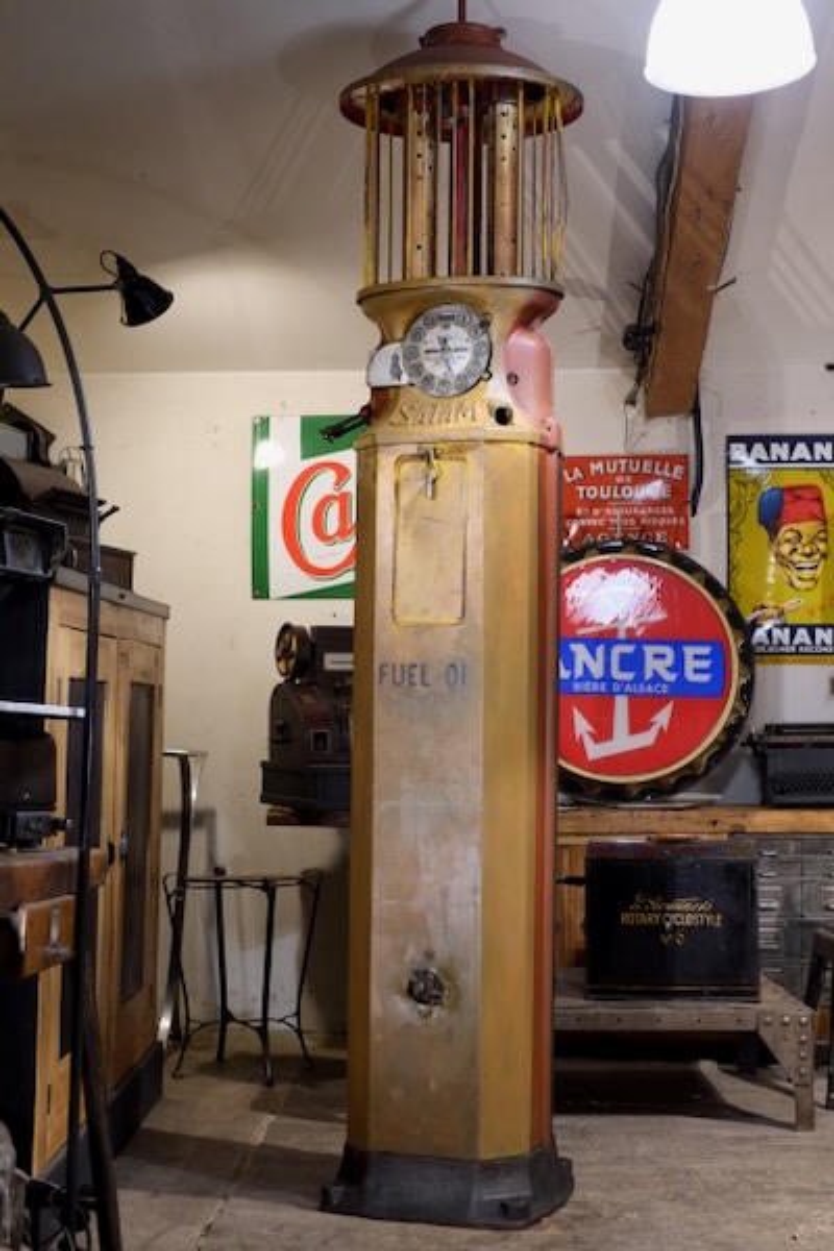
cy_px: 626
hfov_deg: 25.5
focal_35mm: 53
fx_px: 1842
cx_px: 417
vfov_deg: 37.5
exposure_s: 1/125
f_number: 3.6
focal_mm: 35
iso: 3200
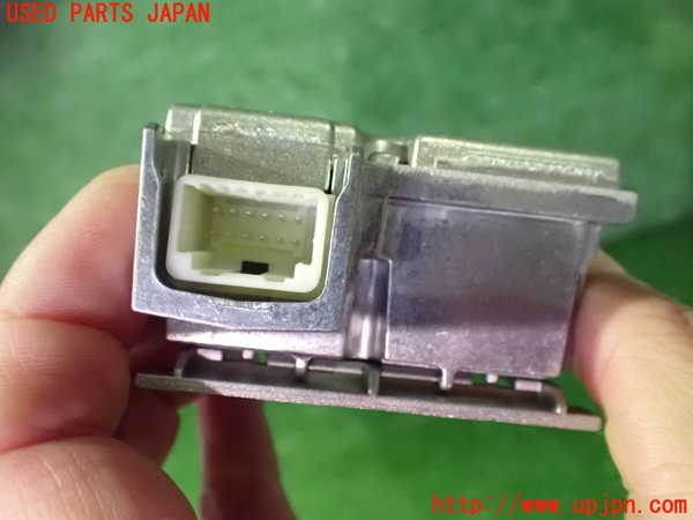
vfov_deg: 46.8
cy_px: 260
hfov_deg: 60.0
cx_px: 346
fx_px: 601
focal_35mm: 30
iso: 1600
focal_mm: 5.4
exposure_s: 1/30
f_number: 2.3
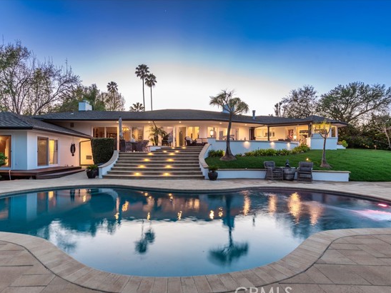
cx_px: 180
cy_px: 151
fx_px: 203
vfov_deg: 71.6
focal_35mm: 18
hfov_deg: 87.6
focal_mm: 16
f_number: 8
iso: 100
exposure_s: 1
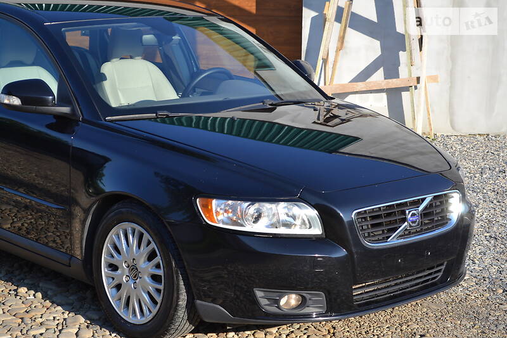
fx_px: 1098
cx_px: 254
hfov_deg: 26.0
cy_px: 169
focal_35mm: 78
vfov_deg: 17.5
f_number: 6.3
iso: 100
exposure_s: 1/160
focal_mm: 52
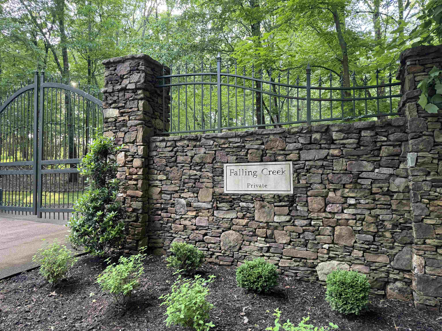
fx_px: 306
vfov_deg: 56.8
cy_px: 166
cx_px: 221
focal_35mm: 24
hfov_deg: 71.6
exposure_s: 1/66
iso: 200
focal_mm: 6.76
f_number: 1.78
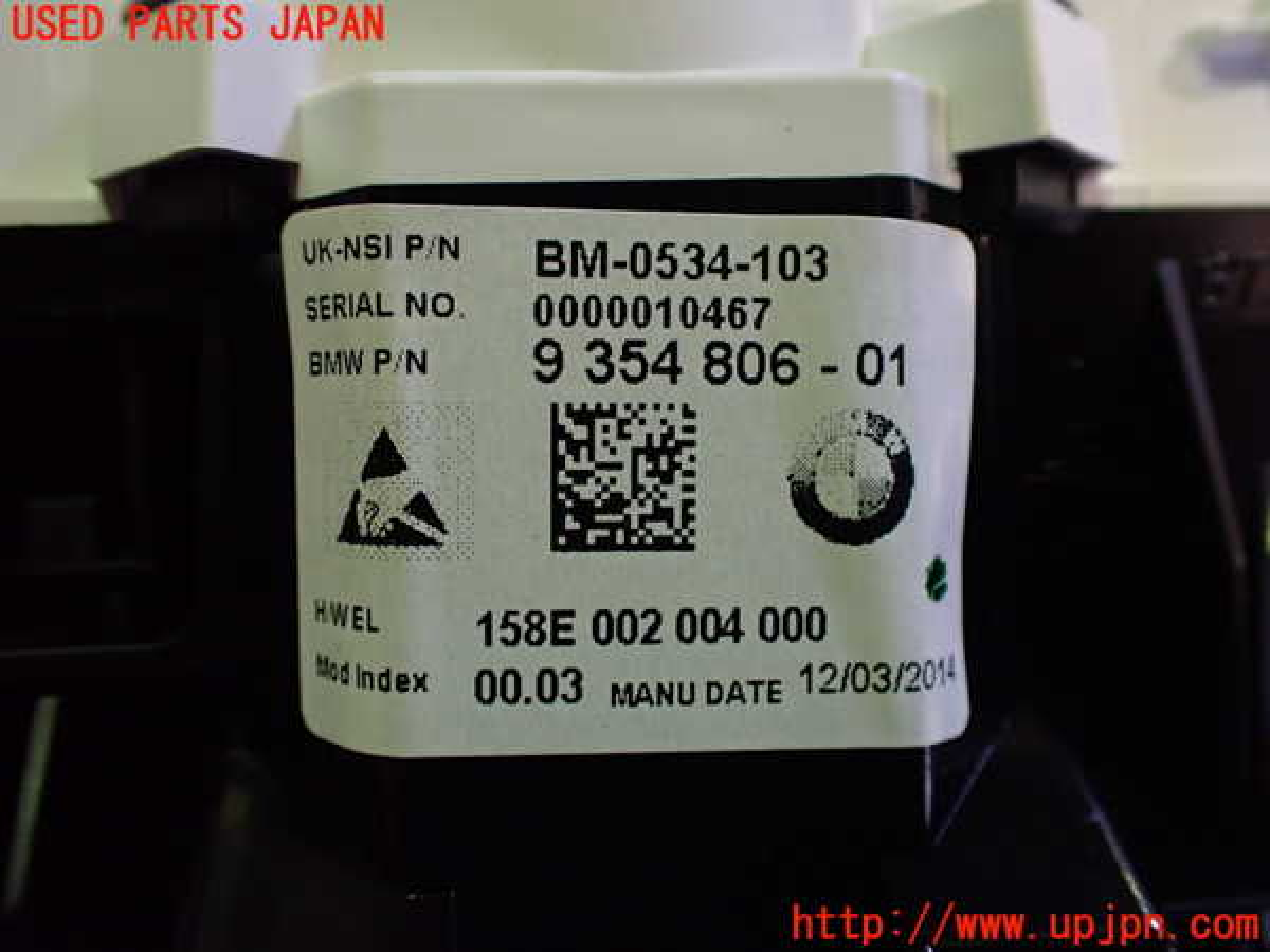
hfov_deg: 60.0
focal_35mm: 30
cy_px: 476
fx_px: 1101
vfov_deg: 46.8
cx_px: 635
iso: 640
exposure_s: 1/125
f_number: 2.3
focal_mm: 5.4
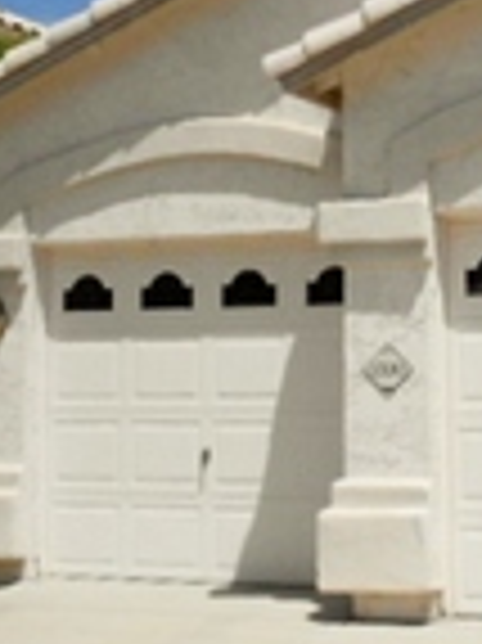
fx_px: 1302
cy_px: 322
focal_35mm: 70
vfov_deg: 27.8
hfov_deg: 19.5
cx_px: 608
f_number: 8.5
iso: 400
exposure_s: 1/1500
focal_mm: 5.1
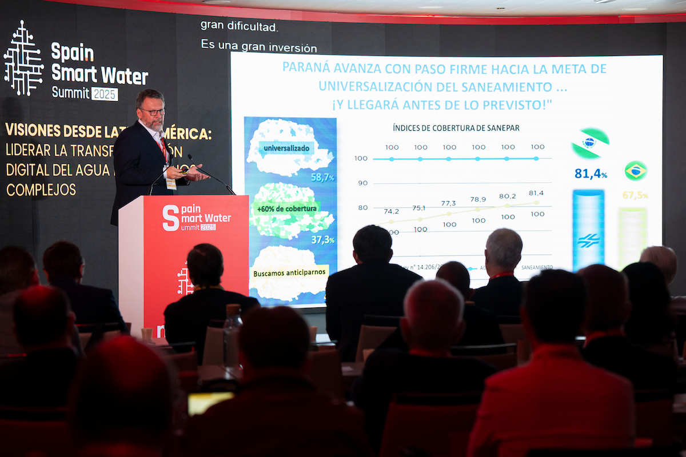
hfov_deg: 23.1
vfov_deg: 15.5
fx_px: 1677
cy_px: 228
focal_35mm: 88
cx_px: 343
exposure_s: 1/400
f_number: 3.5
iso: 2500
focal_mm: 88
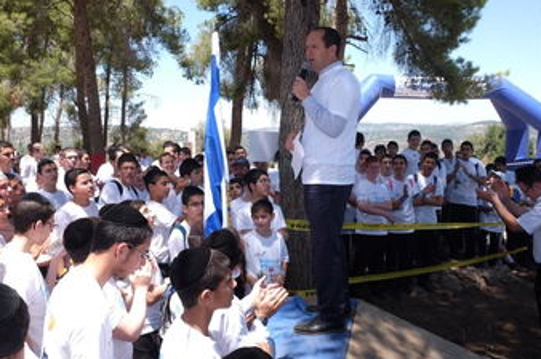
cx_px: 253
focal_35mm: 32
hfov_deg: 58.8
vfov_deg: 40.9
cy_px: 170
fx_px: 480
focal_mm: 18
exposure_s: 1/180
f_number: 5.6
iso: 100
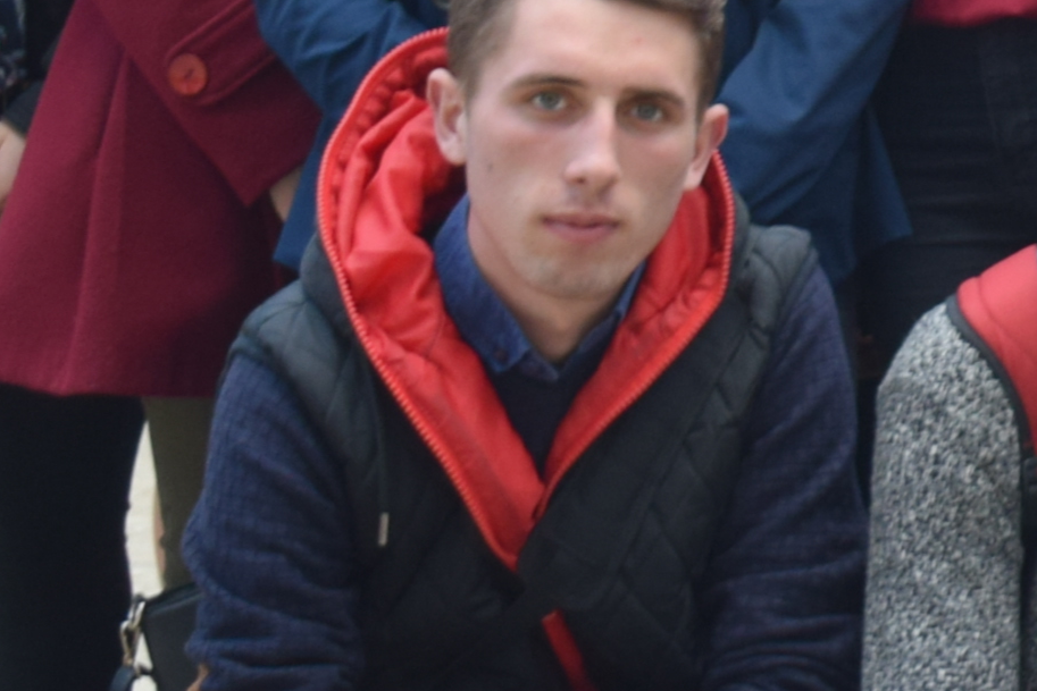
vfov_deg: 5.3
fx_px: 7446
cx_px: 2410
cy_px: -491
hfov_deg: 7.5
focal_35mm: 258
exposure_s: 1/125
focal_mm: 35
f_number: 5.6
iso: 400
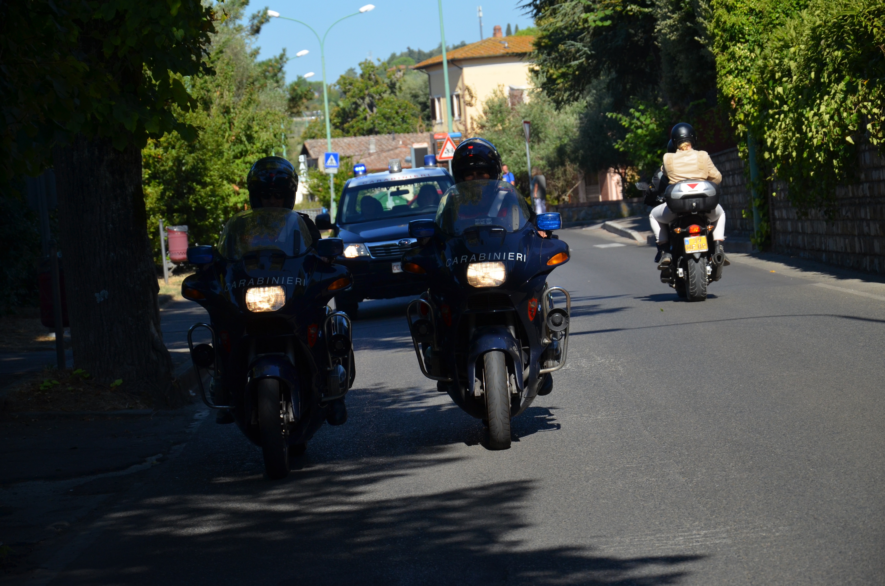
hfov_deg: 16.1
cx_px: 442
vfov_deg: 10.7
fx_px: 3128
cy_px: 293
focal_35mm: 128
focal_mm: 85
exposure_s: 1/1600
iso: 400
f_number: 6.3
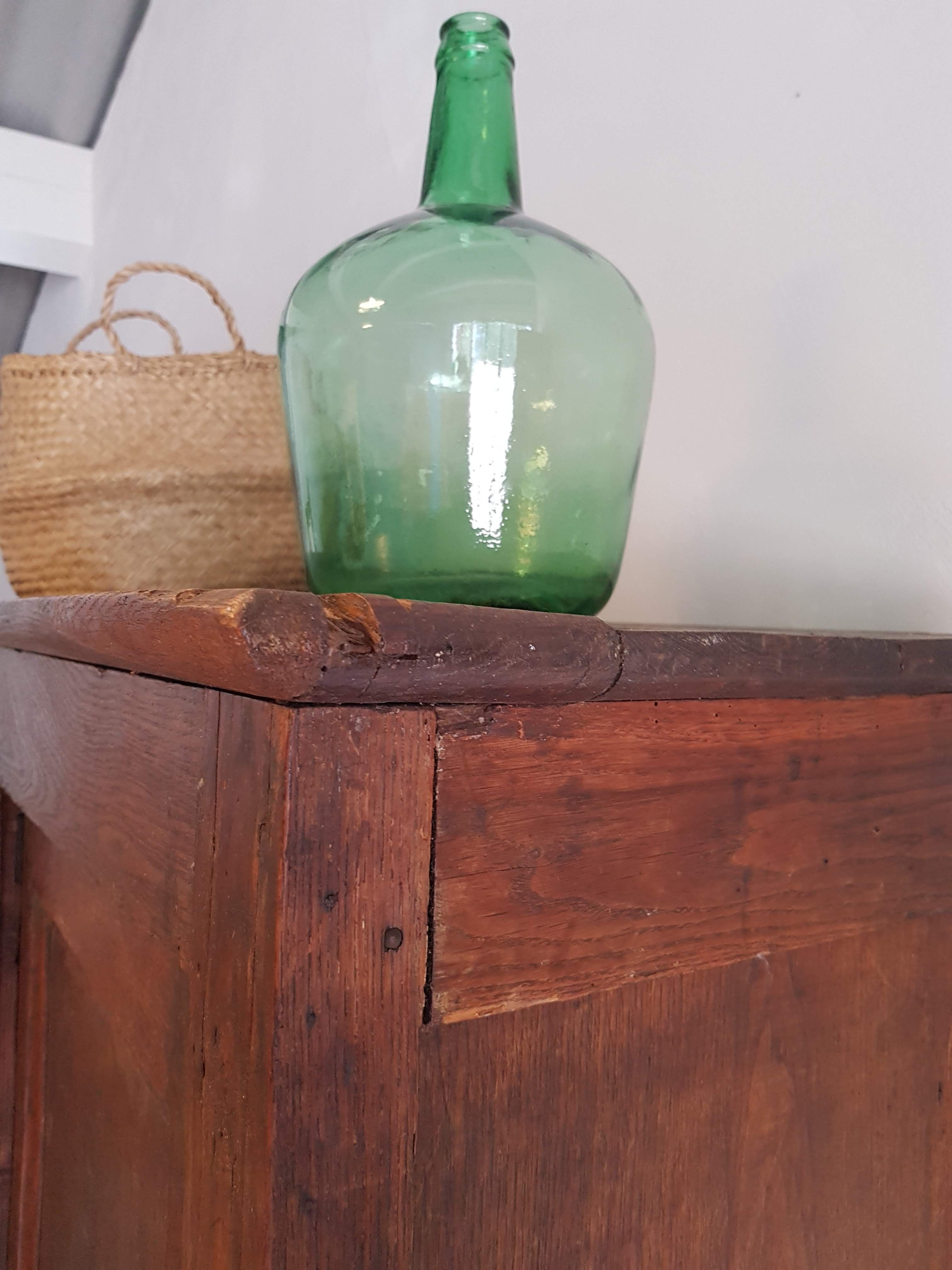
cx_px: 476
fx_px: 953
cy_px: 635
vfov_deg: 67.3
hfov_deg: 53.1
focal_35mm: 26
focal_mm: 4.2
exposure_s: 1/19
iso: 200
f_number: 1.7
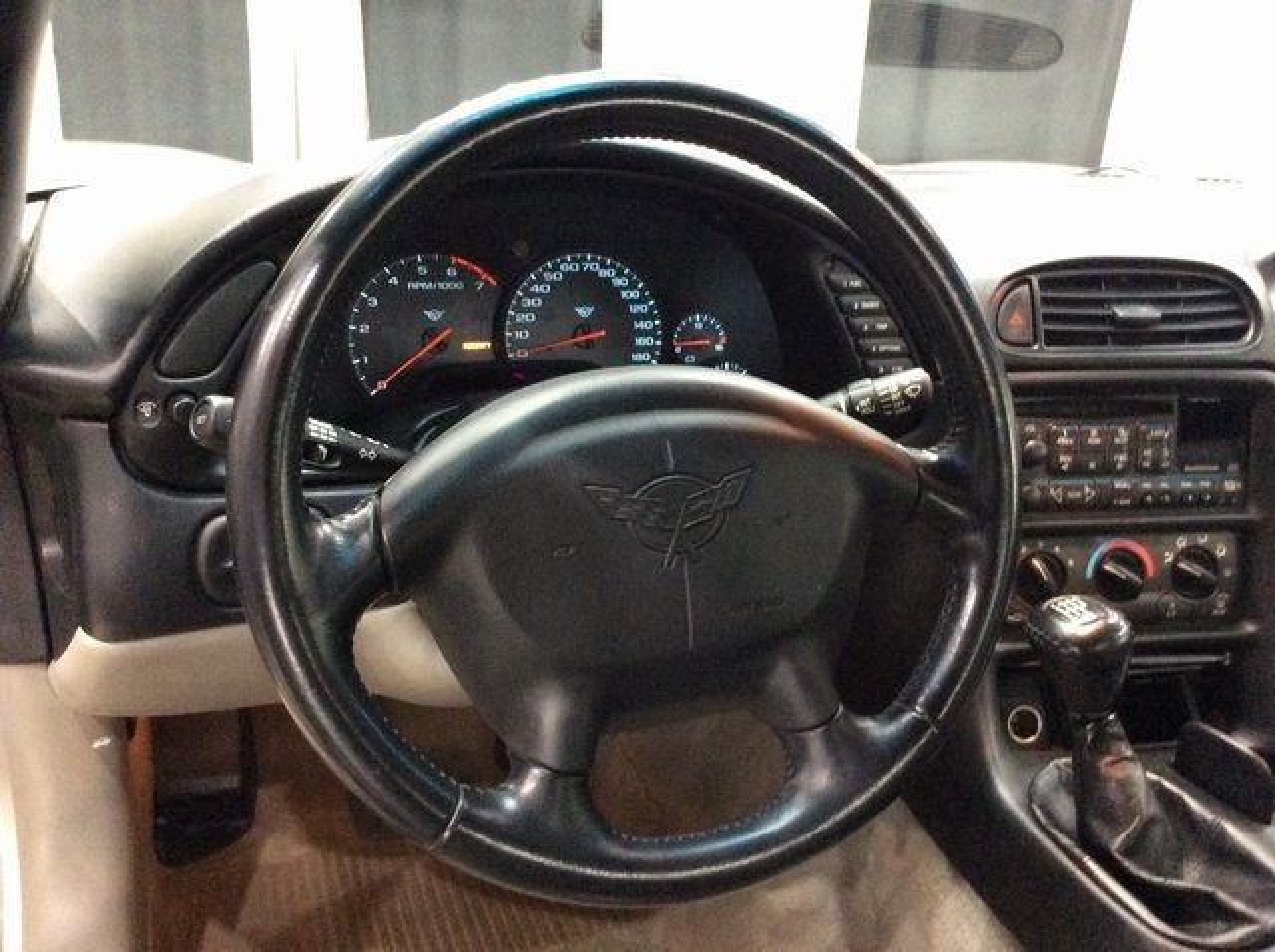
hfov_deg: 56.9
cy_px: 476
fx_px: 1177
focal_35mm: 32
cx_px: 638
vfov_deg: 44.1
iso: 500
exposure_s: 1/17
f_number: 2.4
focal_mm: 3.3
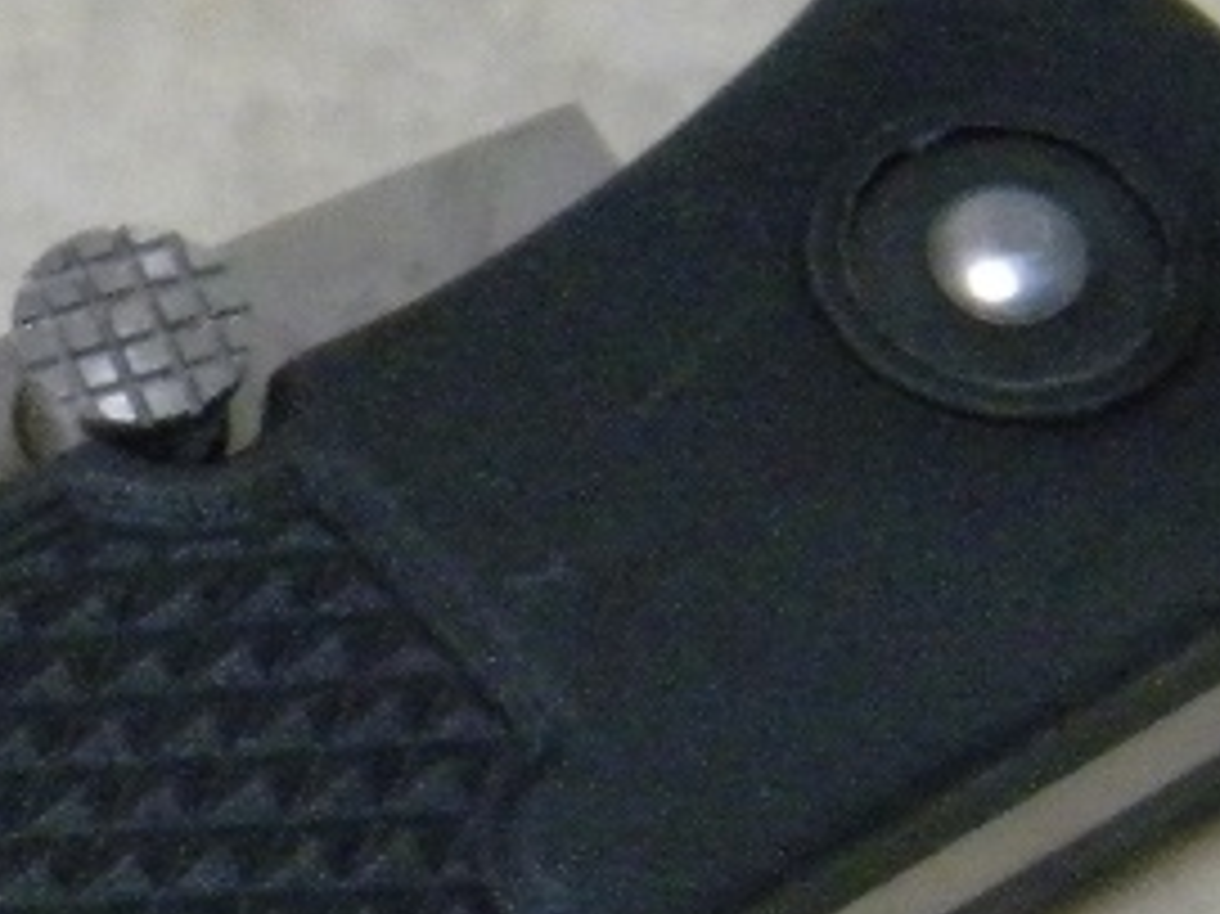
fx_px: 13669
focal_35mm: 388
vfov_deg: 3.8
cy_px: 1297
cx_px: -491
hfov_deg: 5.1
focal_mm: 19
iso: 800
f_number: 4.7
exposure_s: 1/50.8
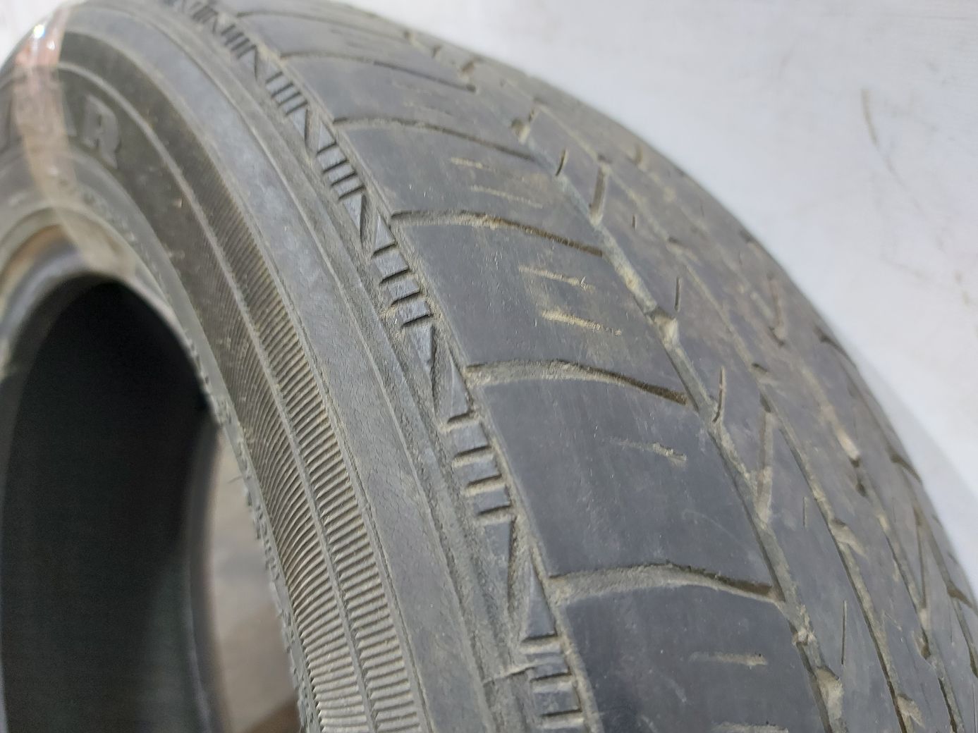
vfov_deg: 56.8
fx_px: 678
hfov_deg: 71.6
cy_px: 366
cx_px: 489
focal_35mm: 24
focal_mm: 5.23
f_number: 1.8
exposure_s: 1/33
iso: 250
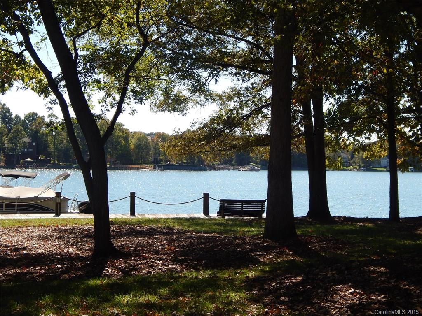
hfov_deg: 31.7
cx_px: 211
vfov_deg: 24.0
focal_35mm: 61
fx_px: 744
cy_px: 158
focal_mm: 10.9
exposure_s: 1/640
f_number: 4
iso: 125
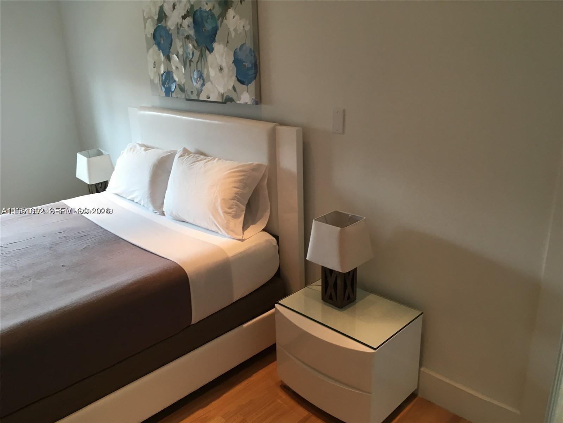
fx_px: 472
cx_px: 282
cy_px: 212
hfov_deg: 61.7
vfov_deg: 48.2
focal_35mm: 29
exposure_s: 1/30
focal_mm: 4.15
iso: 50
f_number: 2.2
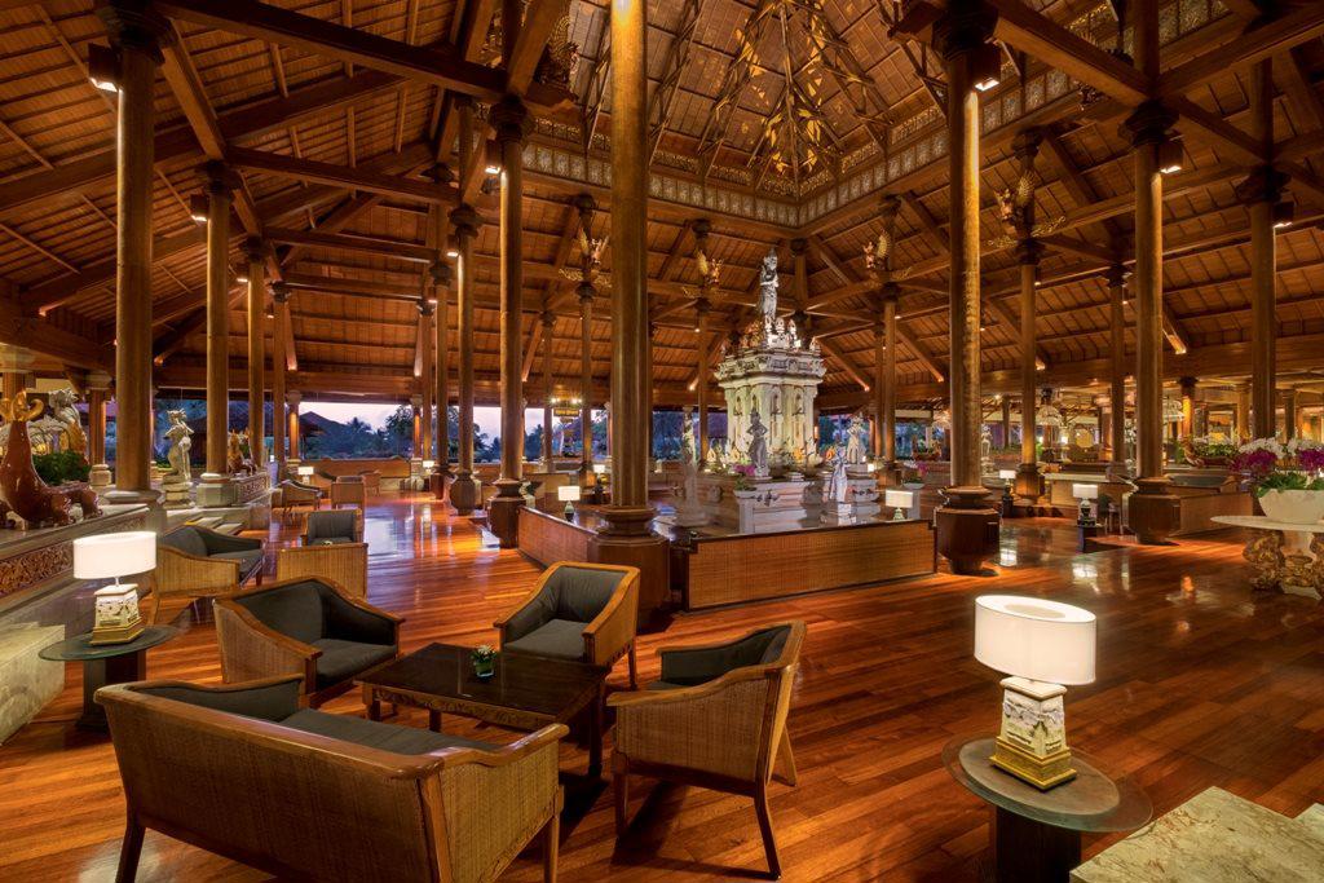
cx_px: 662
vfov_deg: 77.3
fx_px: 552
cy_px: 442
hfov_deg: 100.4
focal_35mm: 15
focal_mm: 10
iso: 800
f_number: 8
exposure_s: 8
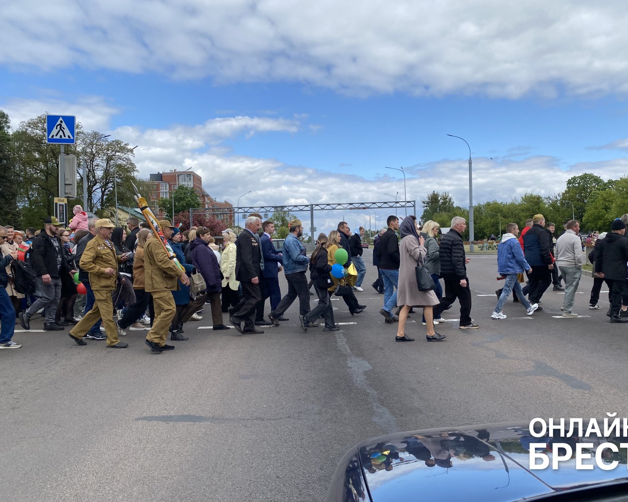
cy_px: 244
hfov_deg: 62.2
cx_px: 331
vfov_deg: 51.5
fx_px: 520
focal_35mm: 28
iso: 32
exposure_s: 1/3205
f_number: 1.8
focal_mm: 4.25
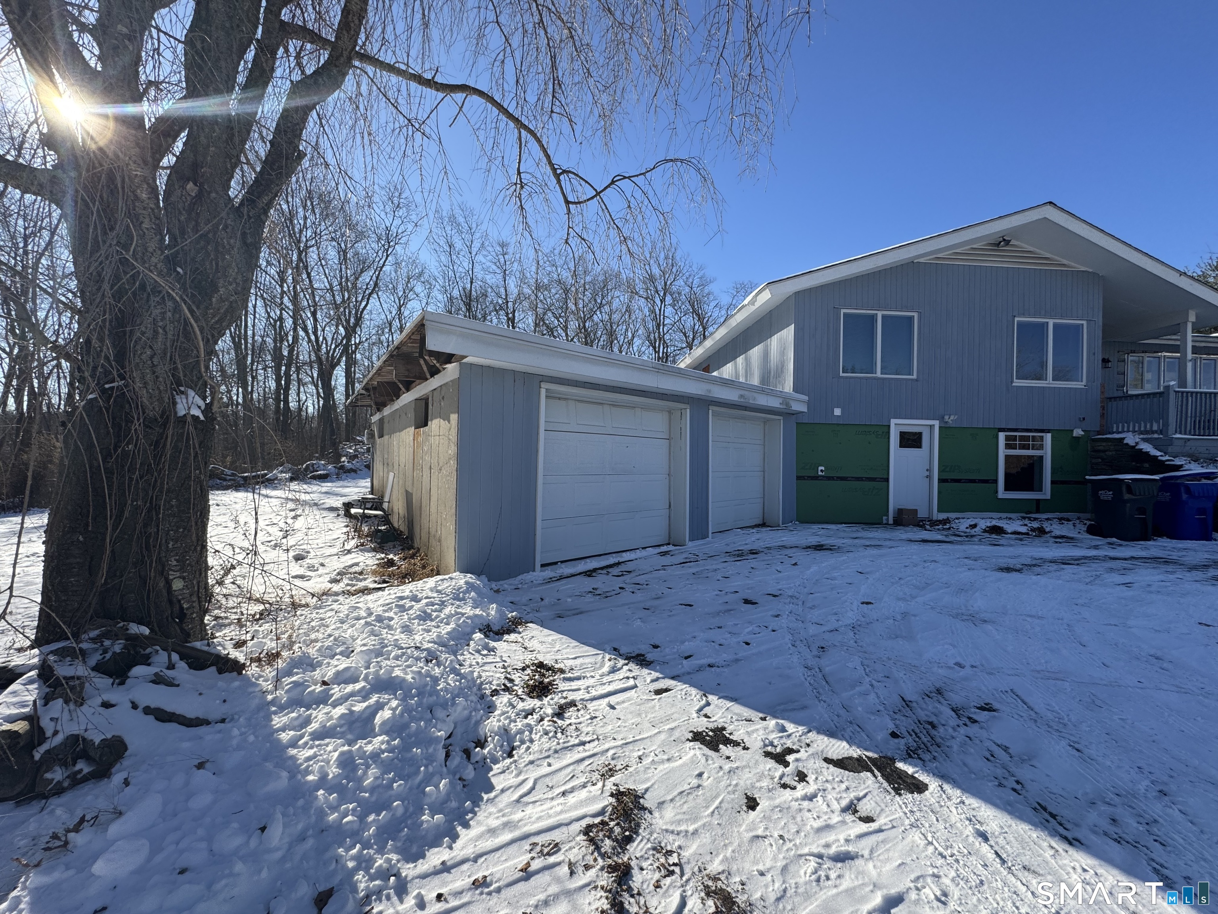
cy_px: 457
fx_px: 493
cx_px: 609
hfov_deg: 102.1
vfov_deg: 85.7
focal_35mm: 14
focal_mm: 2.22
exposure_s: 1/1536
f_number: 2.2
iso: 50
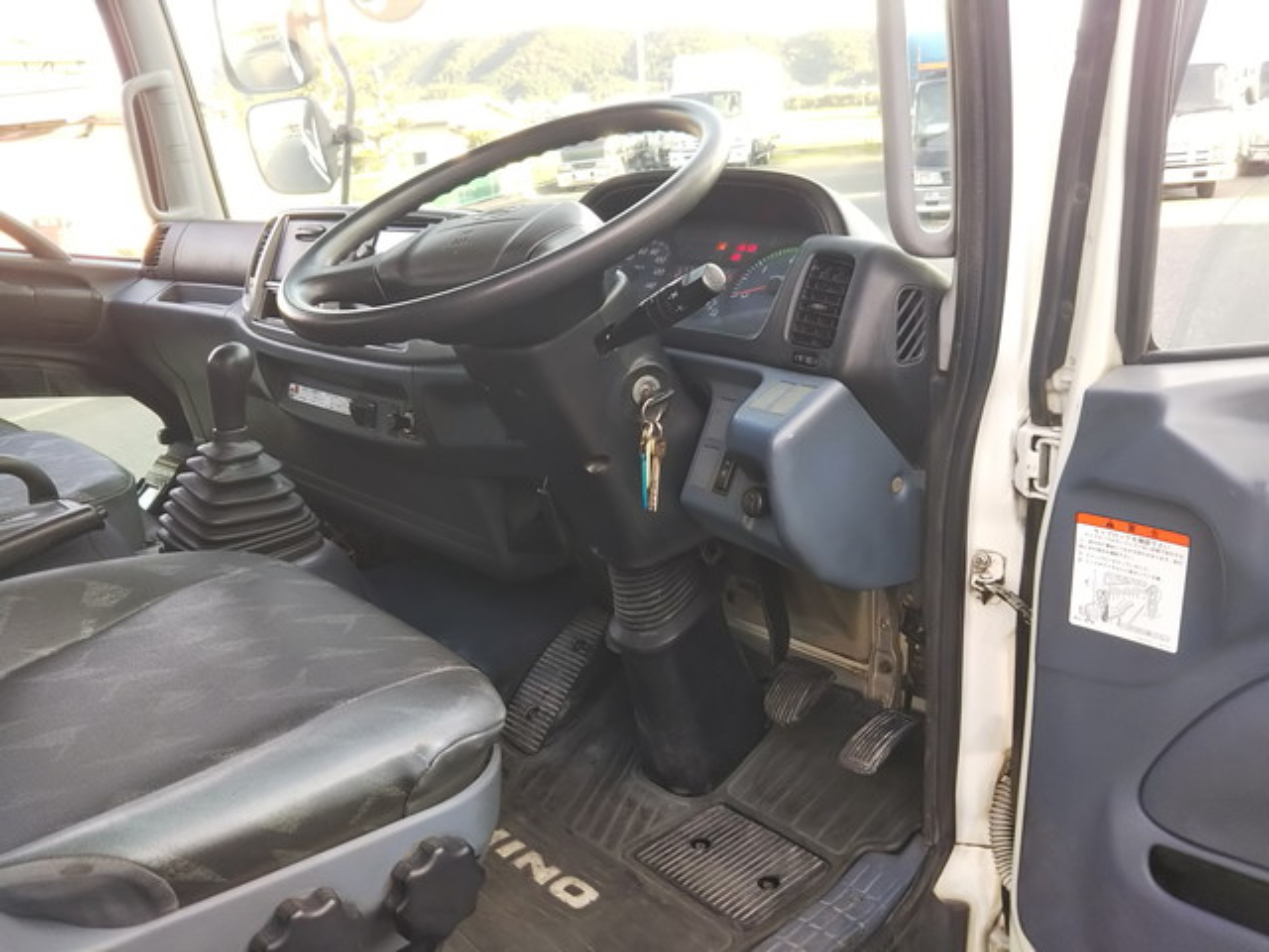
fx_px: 1100
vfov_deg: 46.8
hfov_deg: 60.0
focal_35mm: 30
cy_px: 476
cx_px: 634
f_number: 2.2
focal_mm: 4
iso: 32
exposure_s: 1/60
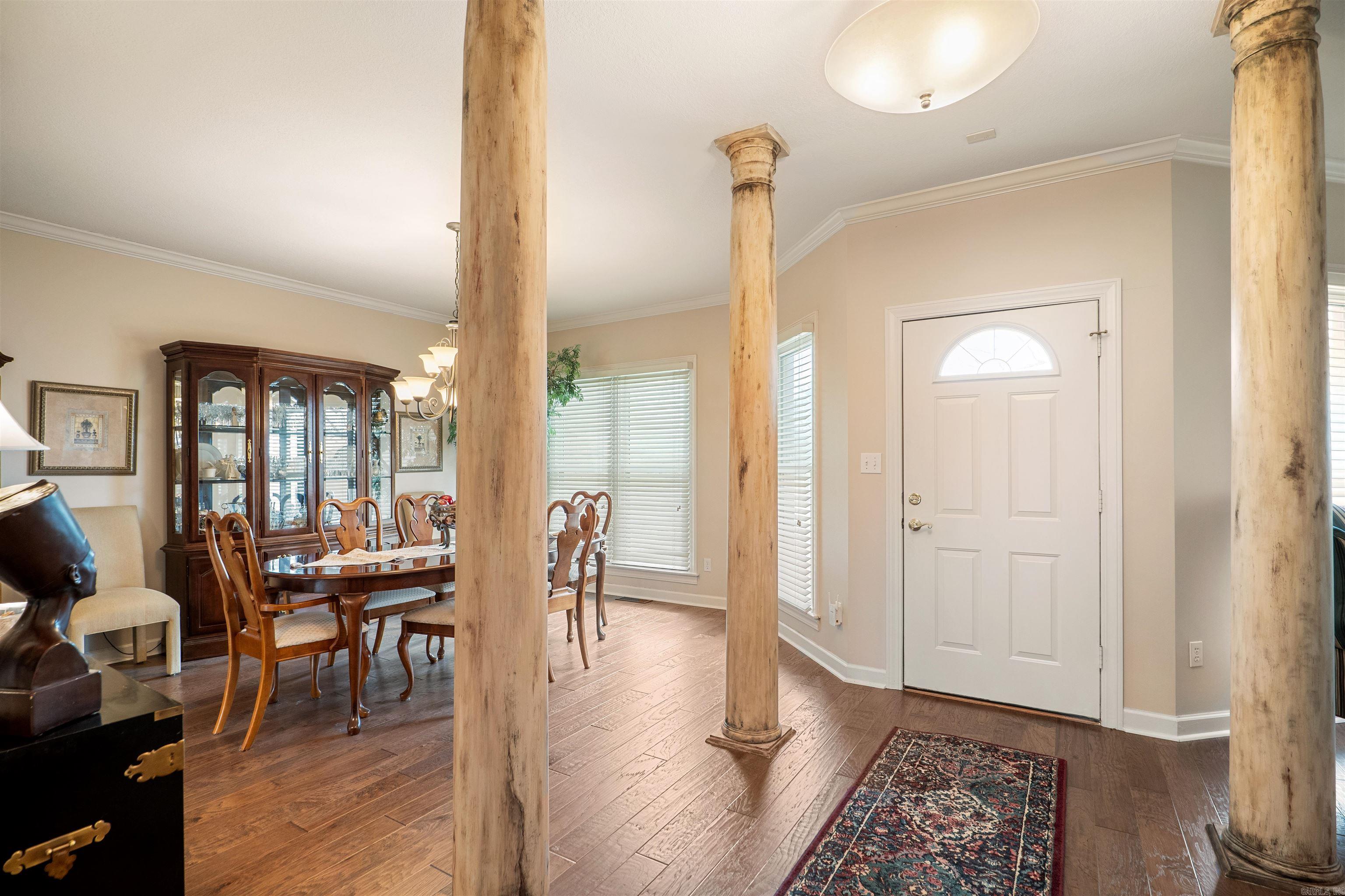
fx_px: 598
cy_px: 448
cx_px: 672
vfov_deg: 73.7
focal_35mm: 16
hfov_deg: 96.7
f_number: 5.6
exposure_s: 1/6
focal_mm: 16
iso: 1250
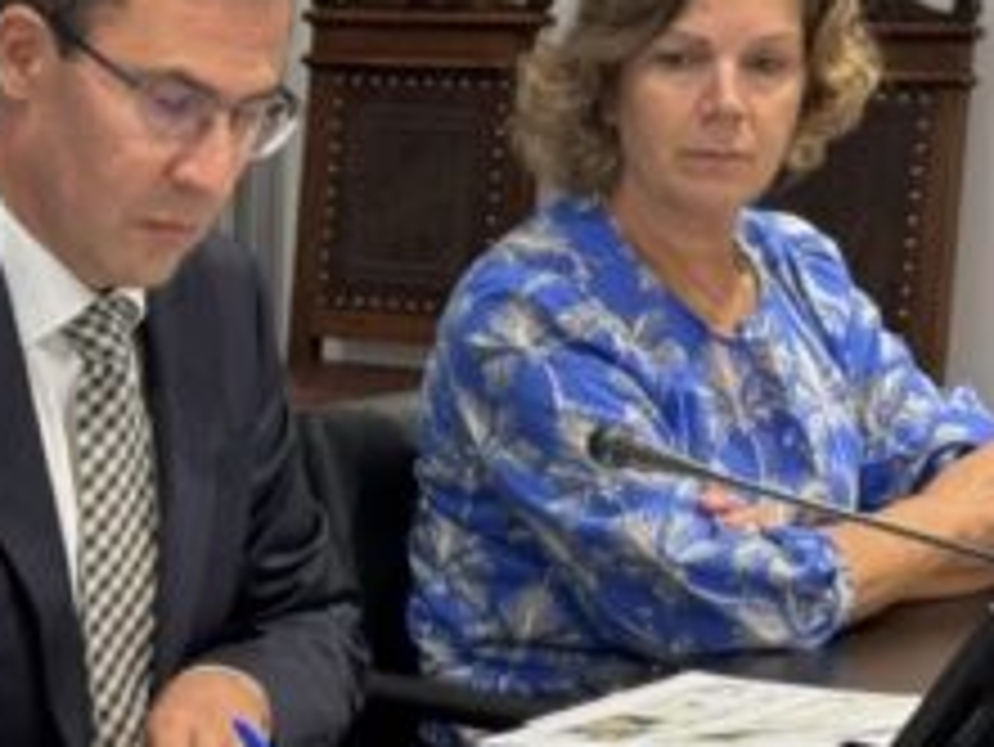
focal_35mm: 163
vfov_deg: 9.1
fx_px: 4683
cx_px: -180
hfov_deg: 11.9
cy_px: 718
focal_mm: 6.76
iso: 80
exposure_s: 1/60
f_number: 1.78
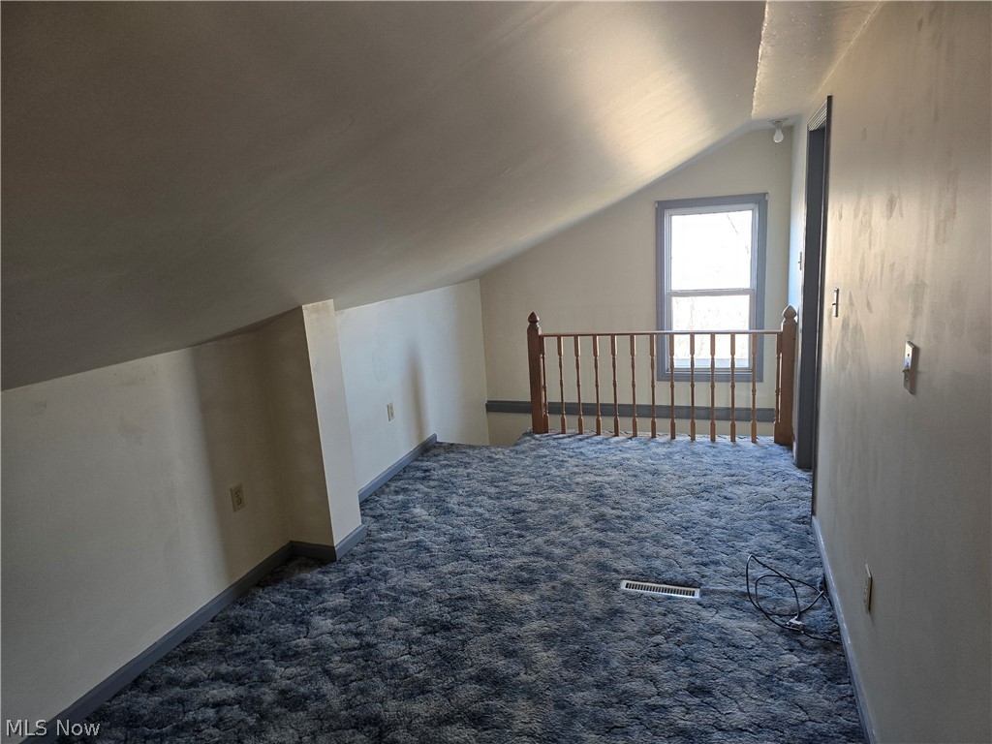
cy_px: 372
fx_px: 659
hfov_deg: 73.9
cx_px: 496
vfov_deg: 58.9
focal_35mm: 23
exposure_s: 1/120
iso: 200
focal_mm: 6.3
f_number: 1.7
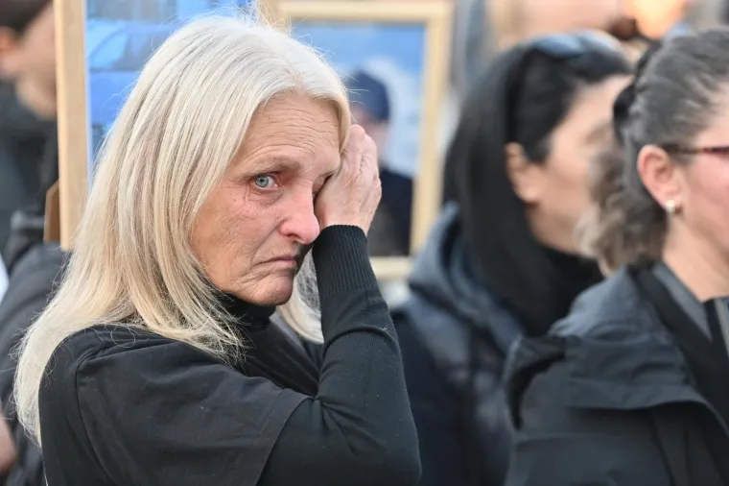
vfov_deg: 6.9
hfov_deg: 10.3
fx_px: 4048
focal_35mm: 200
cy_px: 243
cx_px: 364
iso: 400
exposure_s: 1/500
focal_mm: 200
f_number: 4
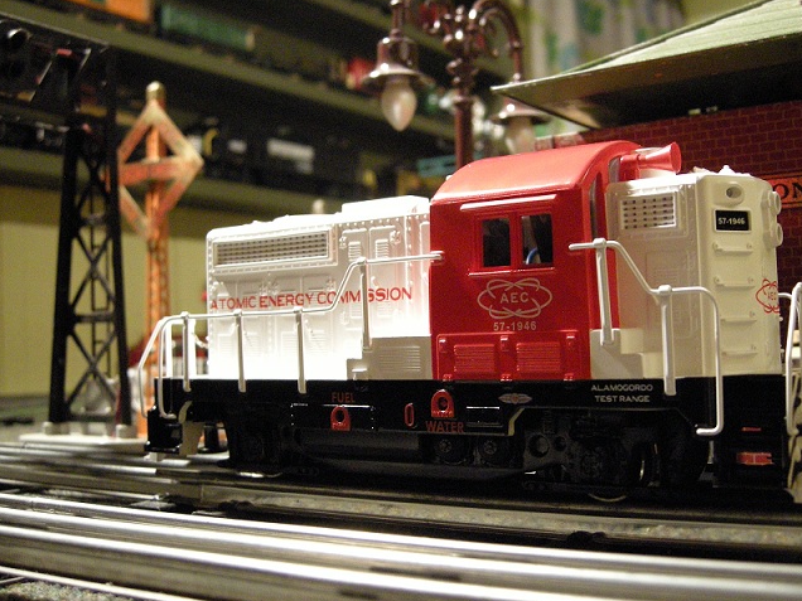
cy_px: 291
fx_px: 1019
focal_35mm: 44
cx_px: 464
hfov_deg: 42.8
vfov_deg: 32.9
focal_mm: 7.5
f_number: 2.7
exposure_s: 1/8
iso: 496
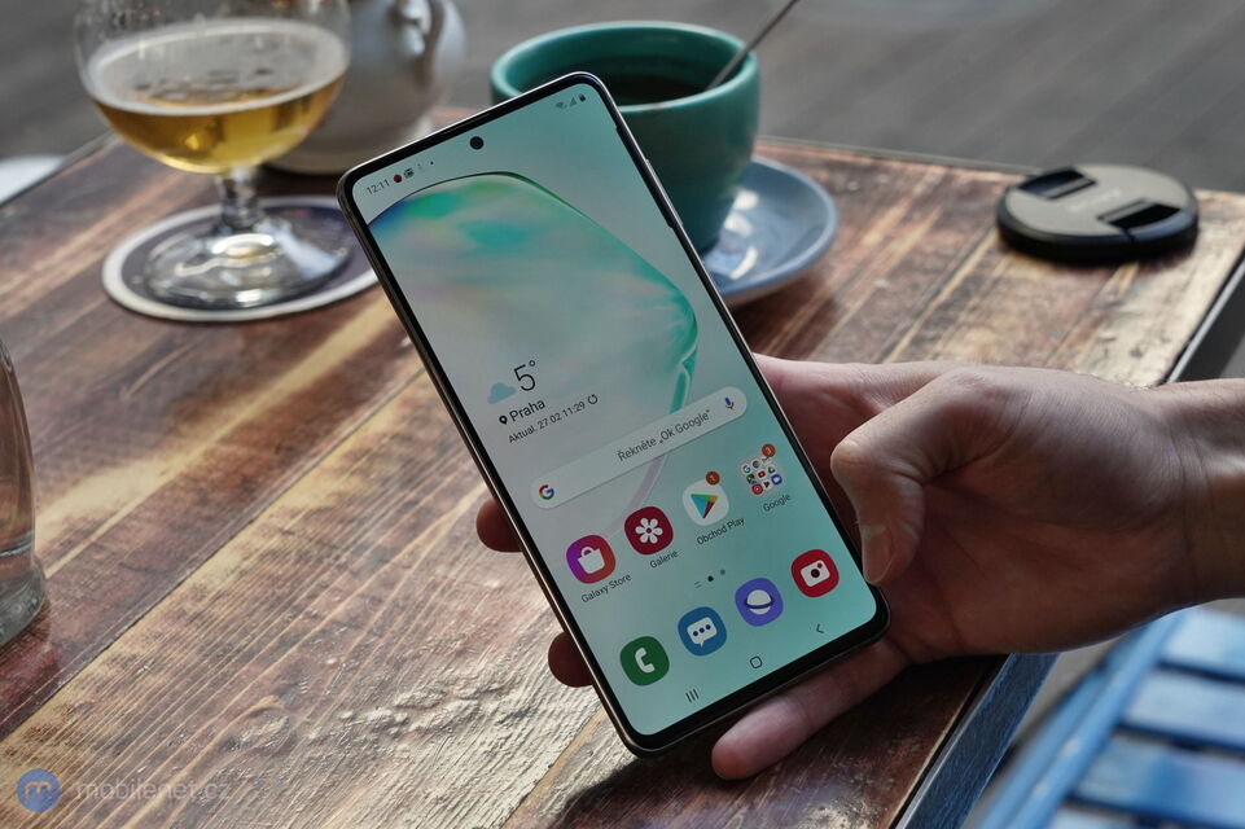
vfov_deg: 19.4
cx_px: 622
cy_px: 414
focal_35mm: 70
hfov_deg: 28.9
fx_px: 2420
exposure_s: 1/320
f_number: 9
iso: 2000
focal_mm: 70
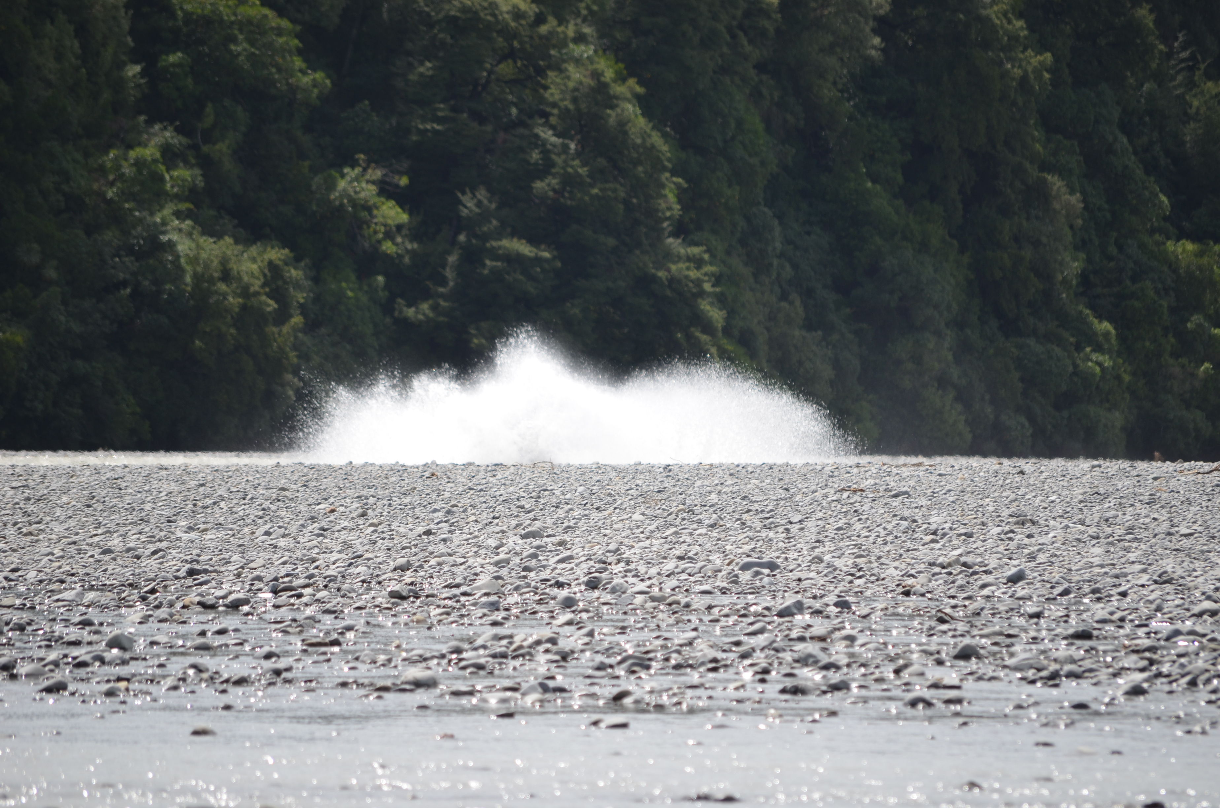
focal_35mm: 300
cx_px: 610
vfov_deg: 4.6
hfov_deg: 6.9
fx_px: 10146
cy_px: 404
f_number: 6.3
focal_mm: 200
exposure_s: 1/800
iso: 200
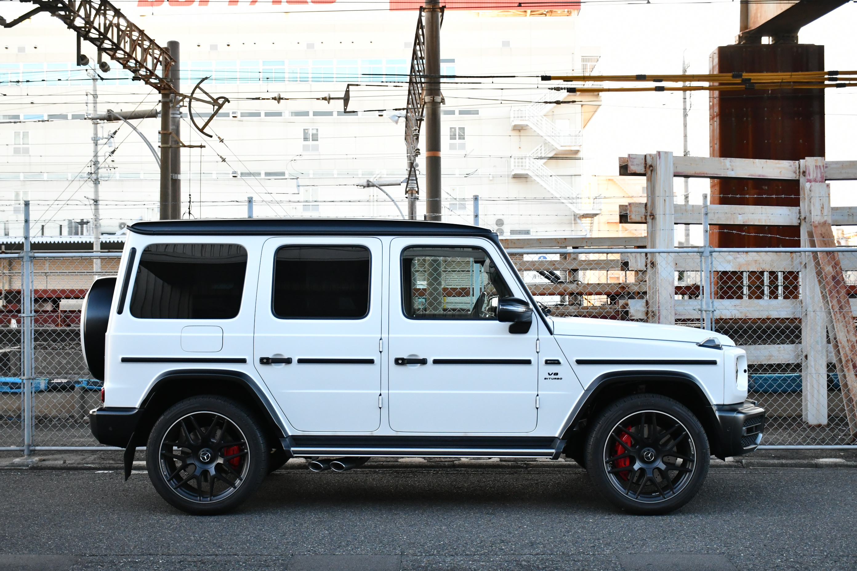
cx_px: 428
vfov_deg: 28.1
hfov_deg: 41.1
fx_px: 1143
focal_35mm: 48
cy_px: 286
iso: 2000
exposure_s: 1/50
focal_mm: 32
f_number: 4
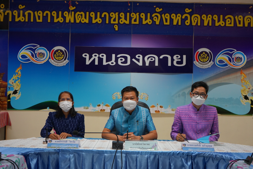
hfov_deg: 48.4
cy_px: 84
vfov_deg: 33.4
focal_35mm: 40
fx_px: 281
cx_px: 129
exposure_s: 1/160
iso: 1000
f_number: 4
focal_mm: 39
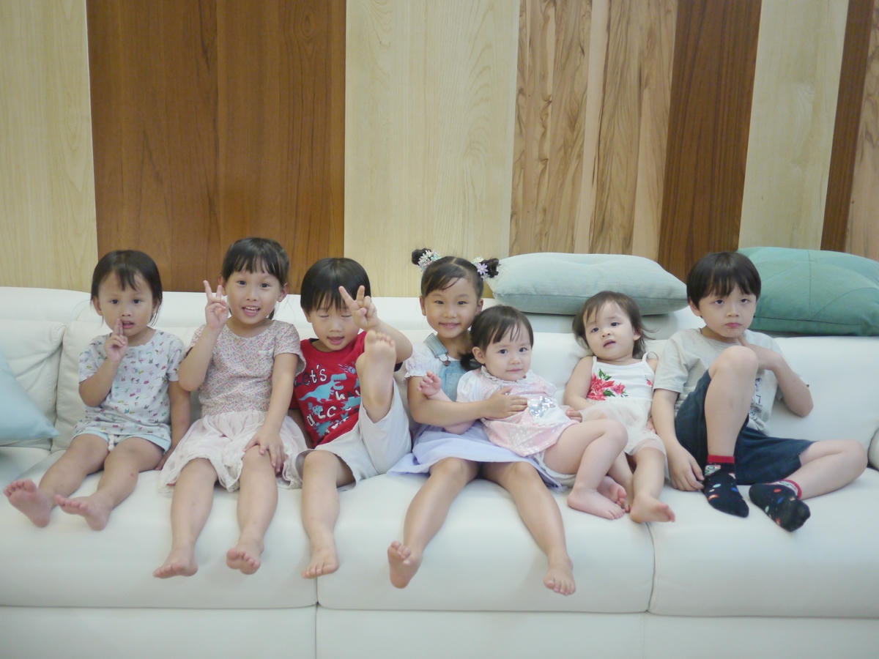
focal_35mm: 40
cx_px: 440
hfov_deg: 46.8
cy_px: 330
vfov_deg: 36.0
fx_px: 1016
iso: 500
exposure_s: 1/60
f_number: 1.7
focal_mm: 20
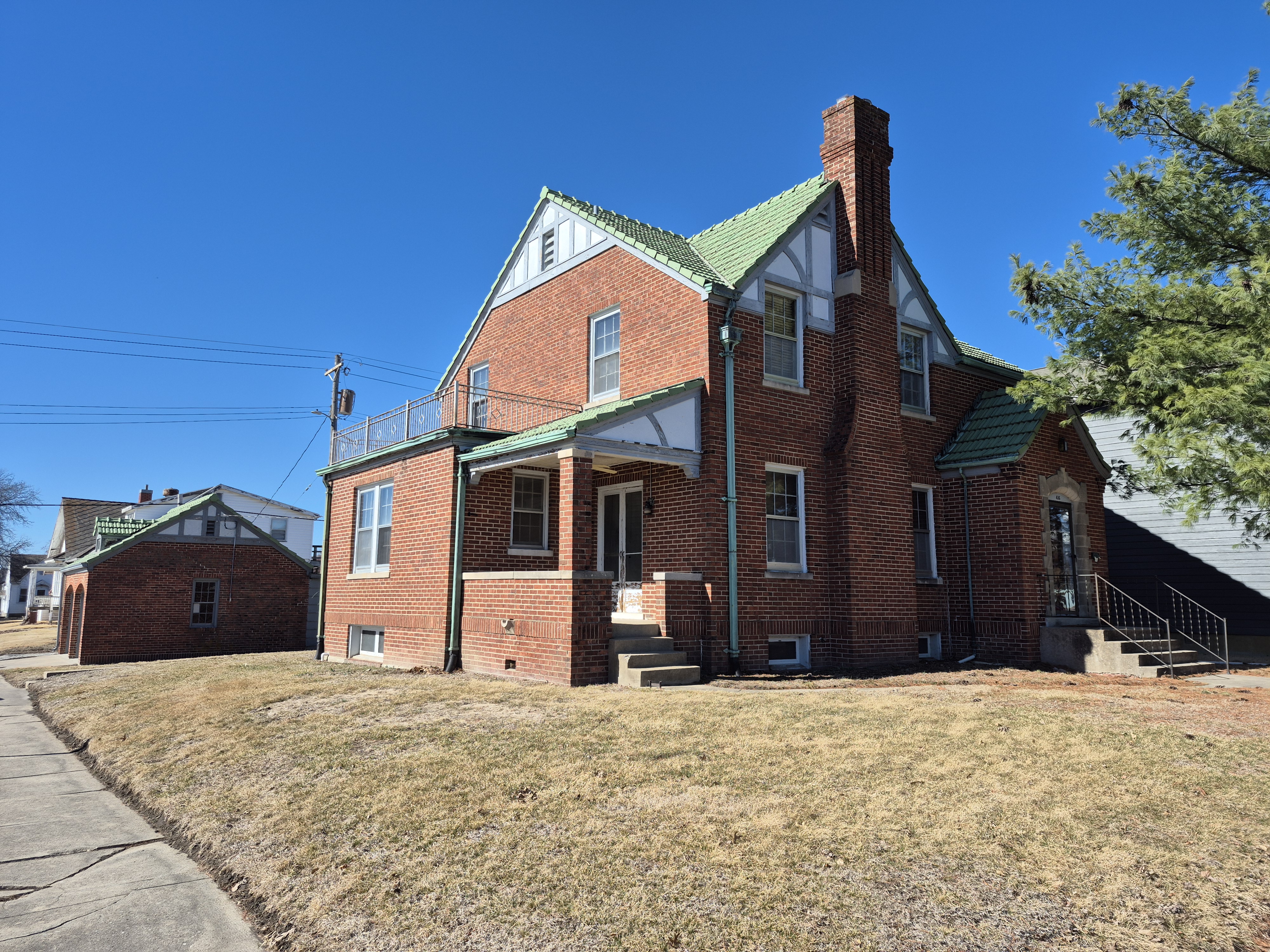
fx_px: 844
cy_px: 476
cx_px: 635
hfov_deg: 73.9
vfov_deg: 58.9
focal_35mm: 23
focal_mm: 5.4
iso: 25
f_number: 1.8
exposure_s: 1/1516
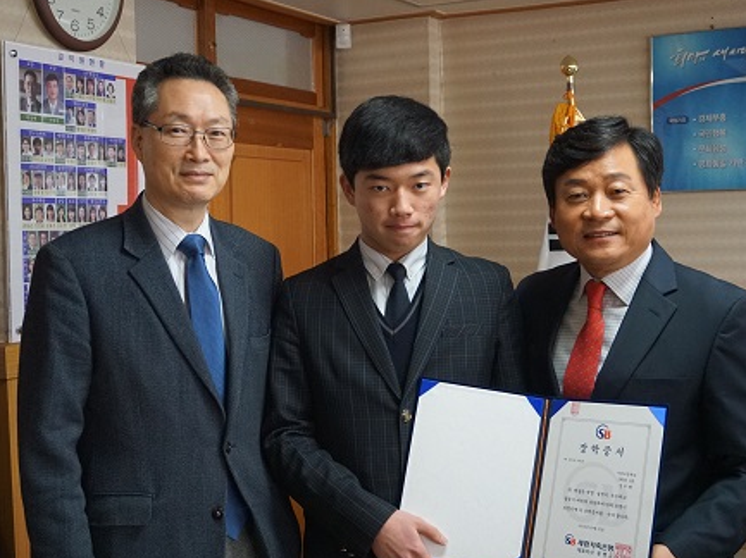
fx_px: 1120
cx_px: 360
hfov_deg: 36.8
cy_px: 289
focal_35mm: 52
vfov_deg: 28.0
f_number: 4.5
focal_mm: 26
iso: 2000
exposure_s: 1/160
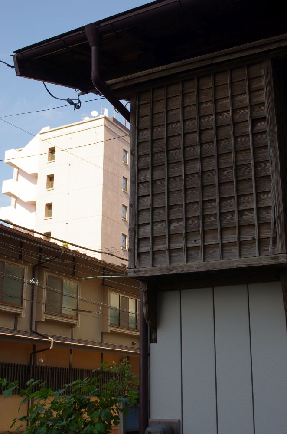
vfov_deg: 42.8
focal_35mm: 46
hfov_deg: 29.1
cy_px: 217
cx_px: 144
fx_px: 553
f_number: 6.3
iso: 200
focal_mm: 31
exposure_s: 1/250
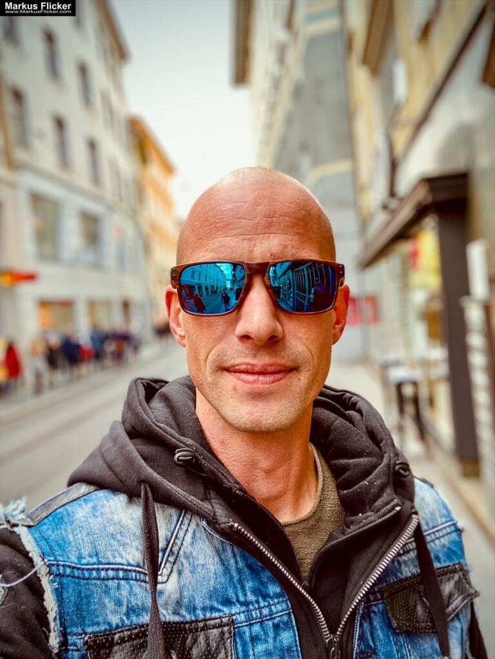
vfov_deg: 60.0
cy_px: 330
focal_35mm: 30
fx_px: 572
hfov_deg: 46.8
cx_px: 248
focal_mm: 2.71
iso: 64
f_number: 2.2
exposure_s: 1/120
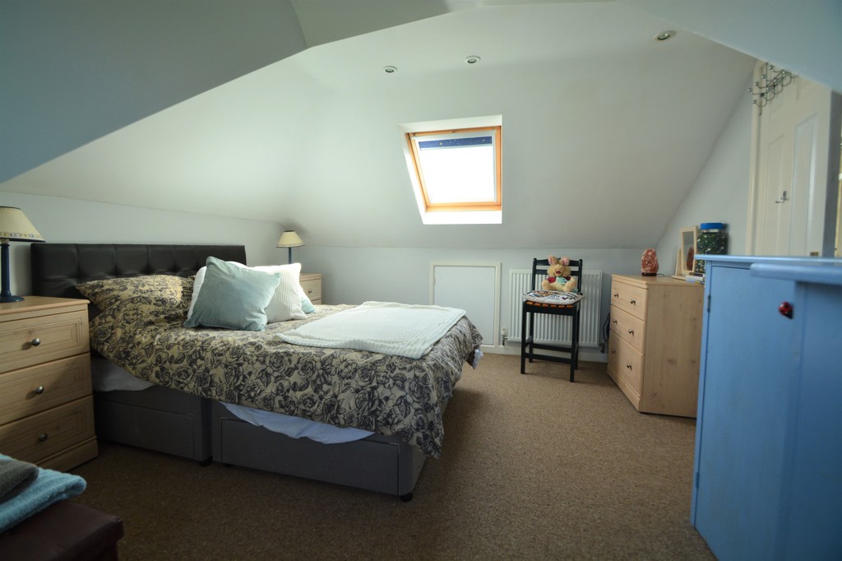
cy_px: 280
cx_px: 421
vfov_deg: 77.3
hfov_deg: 100.4
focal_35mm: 15
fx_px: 351
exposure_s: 1/125
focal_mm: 10
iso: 400
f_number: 5.6
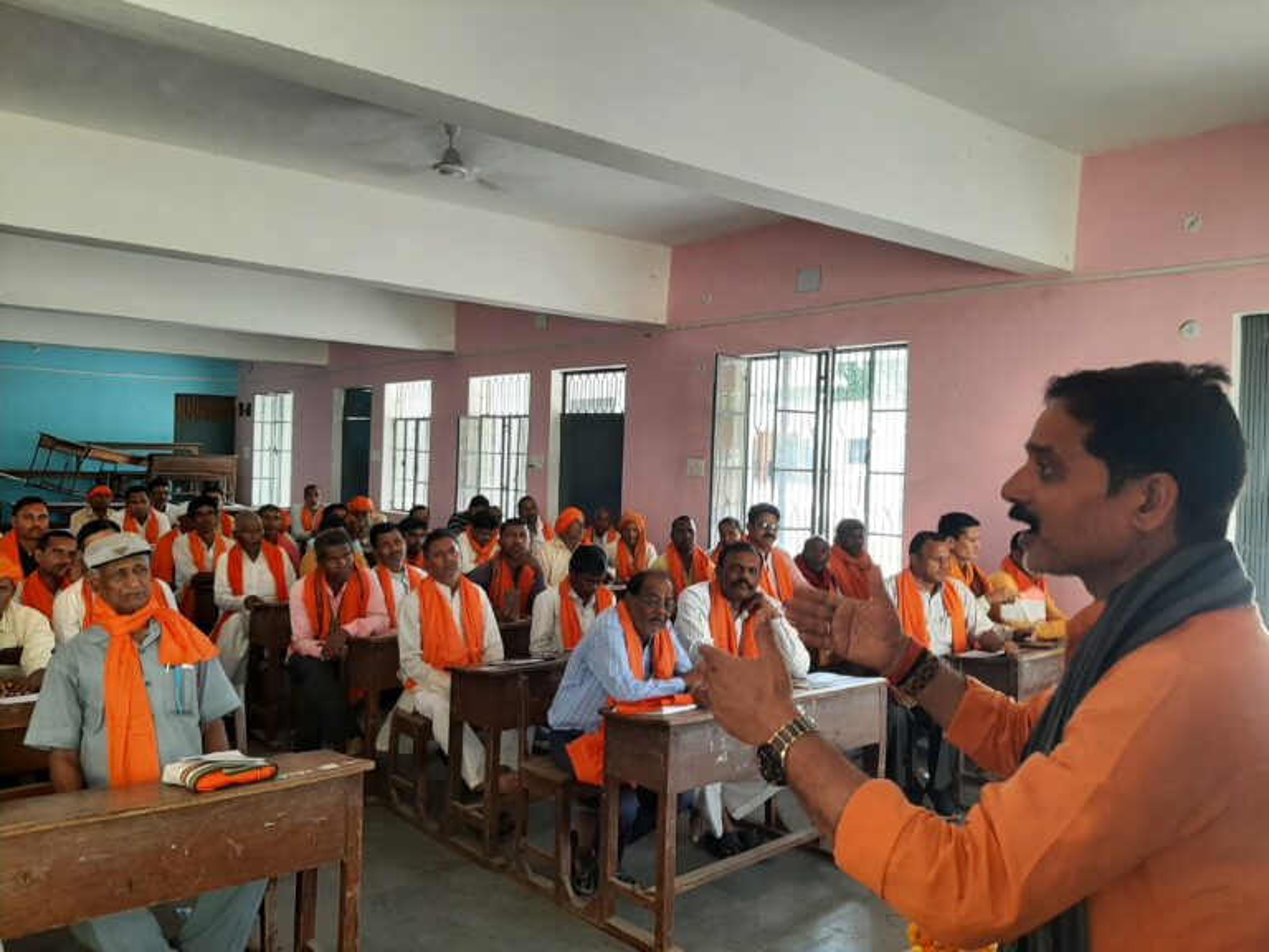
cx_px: 634
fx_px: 953
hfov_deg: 67.3
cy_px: 476
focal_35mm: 26
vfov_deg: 53.1
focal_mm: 3.93
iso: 50
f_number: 1.7
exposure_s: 1/50
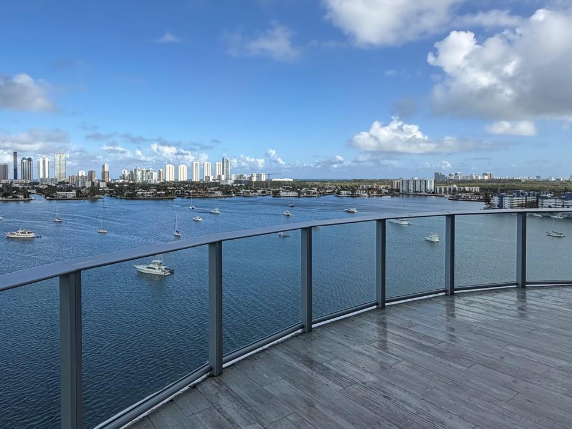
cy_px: 186
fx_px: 380
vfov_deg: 58.6
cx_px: 258
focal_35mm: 23
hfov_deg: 73.7
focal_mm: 2.22
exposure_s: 1/502
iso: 50
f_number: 2.2
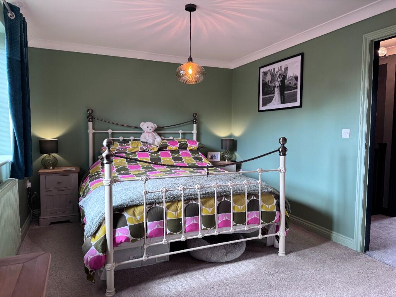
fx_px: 275
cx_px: 198
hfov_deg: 71.6
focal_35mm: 24
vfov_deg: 56.8
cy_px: 148
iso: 160
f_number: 1.78
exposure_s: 1/100
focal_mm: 6.76
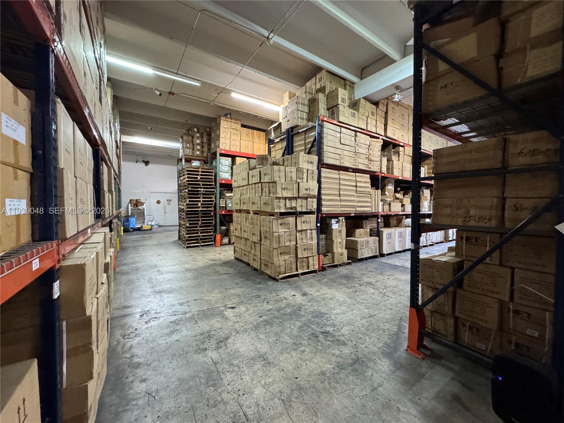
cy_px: 212
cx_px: 282
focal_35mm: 14
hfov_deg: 102.1
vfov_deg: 85.7
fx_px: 228
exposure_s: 1/60
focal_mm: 2.22
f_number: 2.2
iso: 800
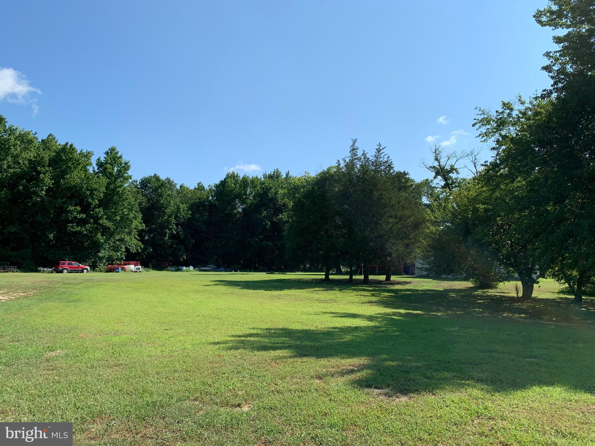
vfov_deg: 53.1
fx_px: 447
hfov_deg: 67.3
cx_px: 298
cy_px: 223
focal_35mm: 26
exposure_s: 1/2364
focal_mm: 4.25
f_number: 1.8
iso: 25
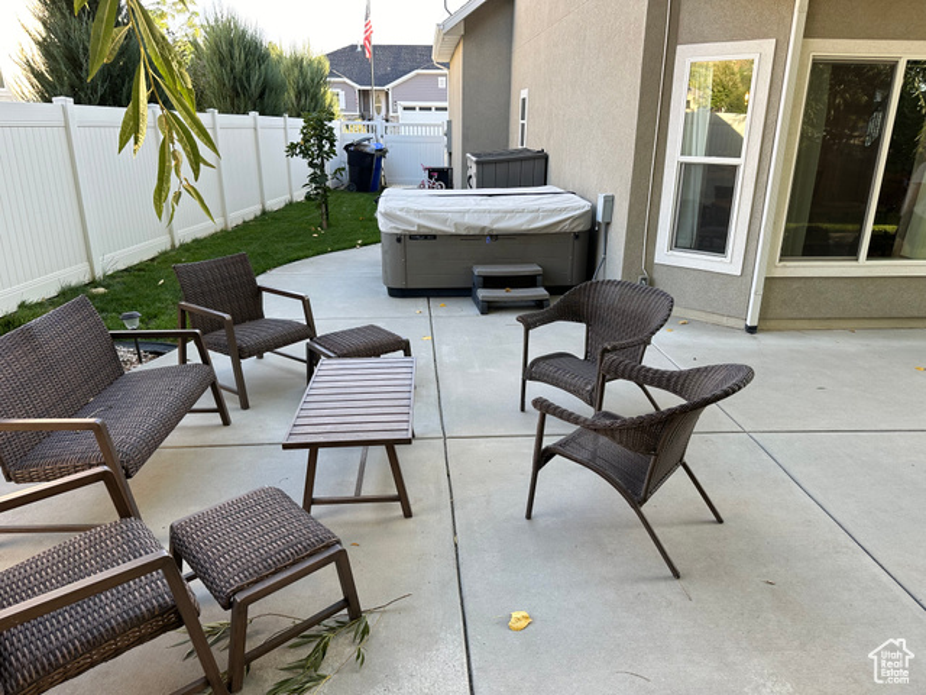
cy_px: 348
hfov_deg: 71.6
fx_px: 642
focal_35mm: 24
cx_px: 463
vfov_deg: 56.8
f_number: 1.78
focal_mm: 6.86
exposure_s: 1/196
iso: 64
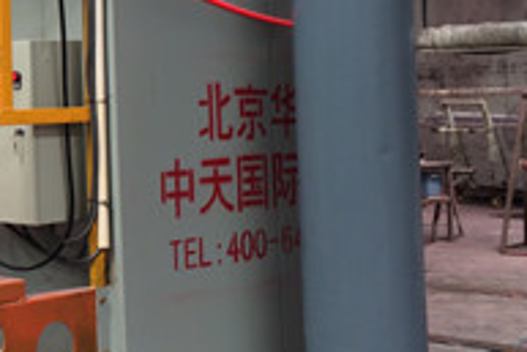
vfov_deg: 17.4
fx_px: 1143
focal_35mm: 78
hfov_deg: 23.9
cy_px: 94
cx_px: -87
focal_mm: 4.15
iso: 40
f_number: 2.2
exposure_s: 1/60
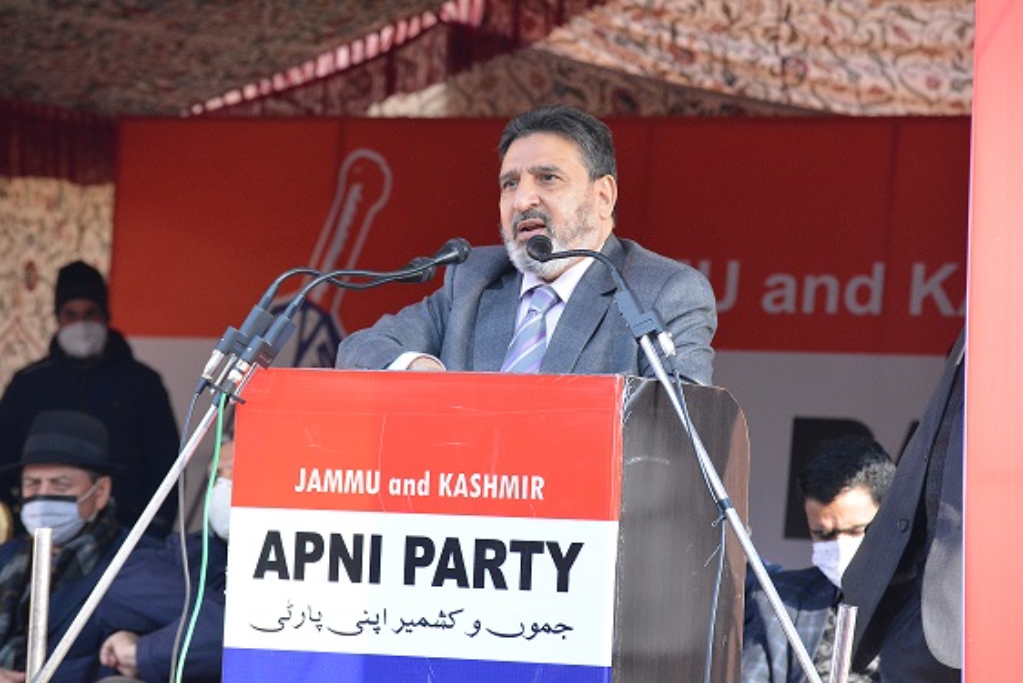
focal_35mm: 158
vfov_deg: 8.7
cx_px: 512
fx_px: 4477
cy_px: 342
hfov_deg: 13.0
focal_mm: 105
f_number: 5.6
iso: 2500
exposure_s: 1/500
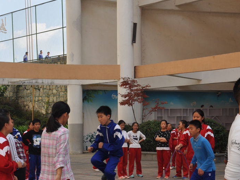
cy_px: 121
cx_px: 111
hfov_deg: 25.7
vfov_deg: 19.3
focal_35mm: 76
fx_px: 527
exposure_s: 1/200
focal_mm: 34
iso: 250
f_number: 9
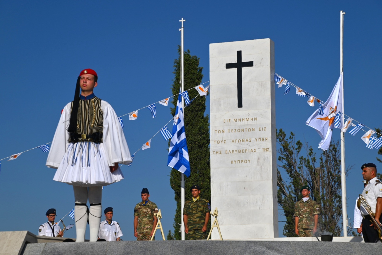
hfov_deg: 18.3
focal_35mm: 112
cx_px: 191
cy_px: 128
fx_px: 1188
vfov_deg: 12.2
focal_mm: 112
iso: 100
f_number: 10
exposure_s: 1/667
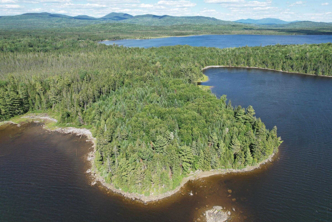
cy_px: 111
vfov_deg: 57.2
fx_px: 203
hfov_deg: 78.6
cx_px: 166
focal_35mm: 22
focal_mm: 8.38
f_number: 2.8
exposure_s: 1/1500
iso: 150
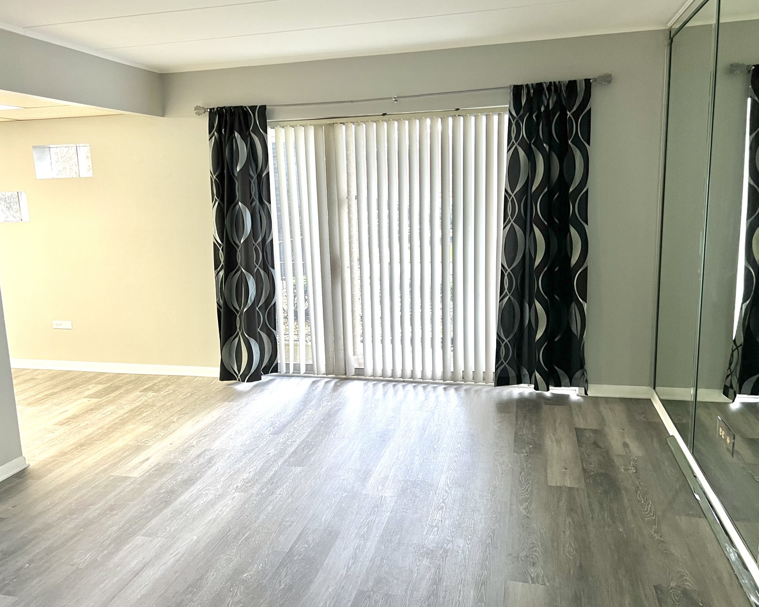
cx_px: 368
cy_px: 302
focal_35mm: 28
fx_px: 629
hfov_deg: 62.2
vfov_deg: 51.5
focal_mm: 5.7
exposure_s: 1/60
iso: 100
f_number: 1.5
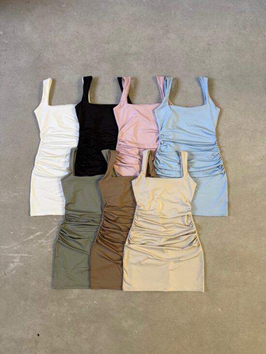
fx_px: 246
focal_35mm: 24
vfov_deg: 71.6
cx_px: 133
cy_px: 177
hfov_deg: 56.8
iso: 250
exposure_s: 1/60
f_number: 1.78
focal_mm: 6.76
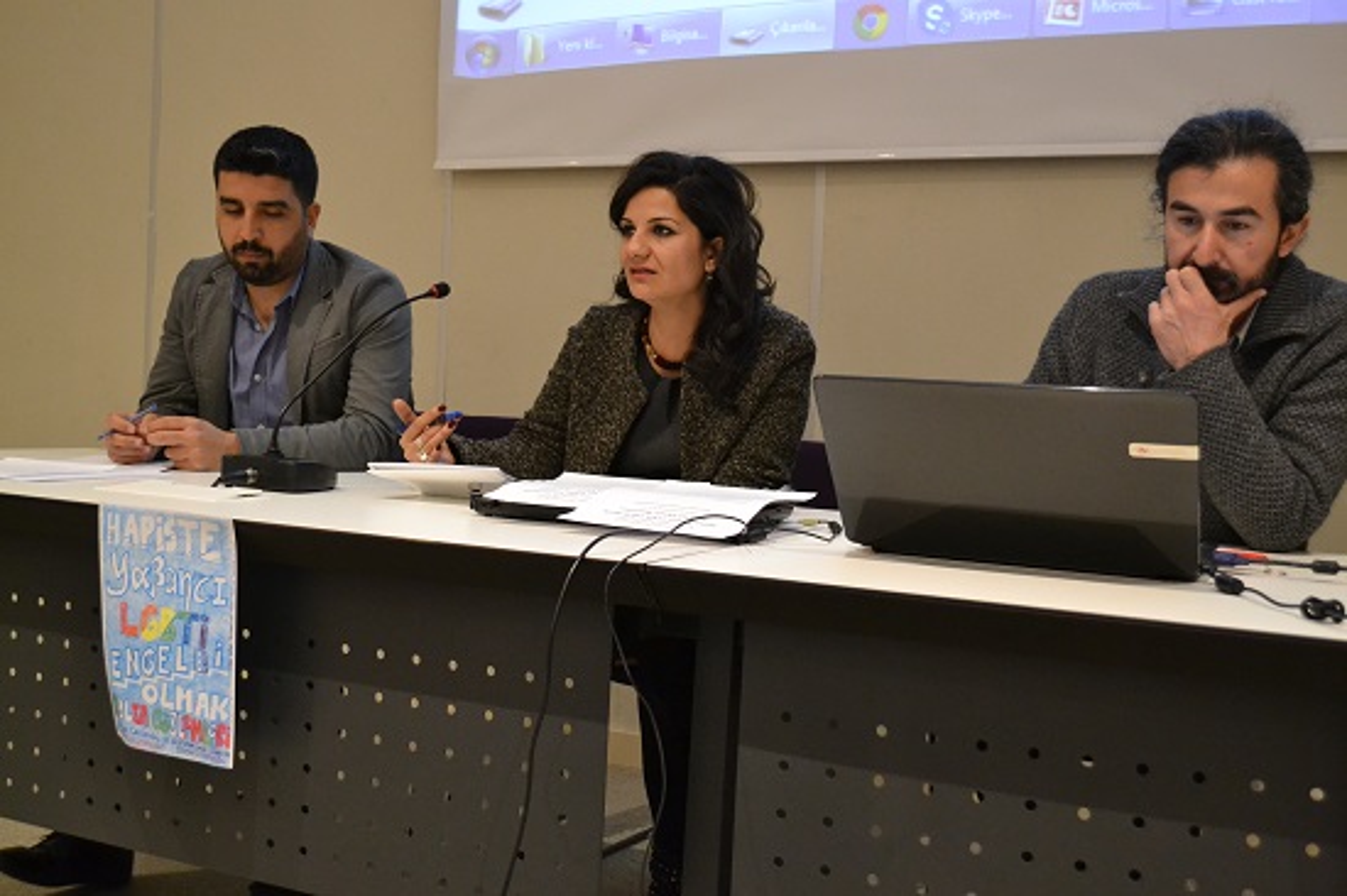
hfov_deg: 49.6
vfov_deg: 34.2
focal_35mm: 39
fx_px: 1458
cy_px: 448
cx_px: 674
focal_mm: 26
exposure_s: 1/60
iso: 2800
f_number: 4.2
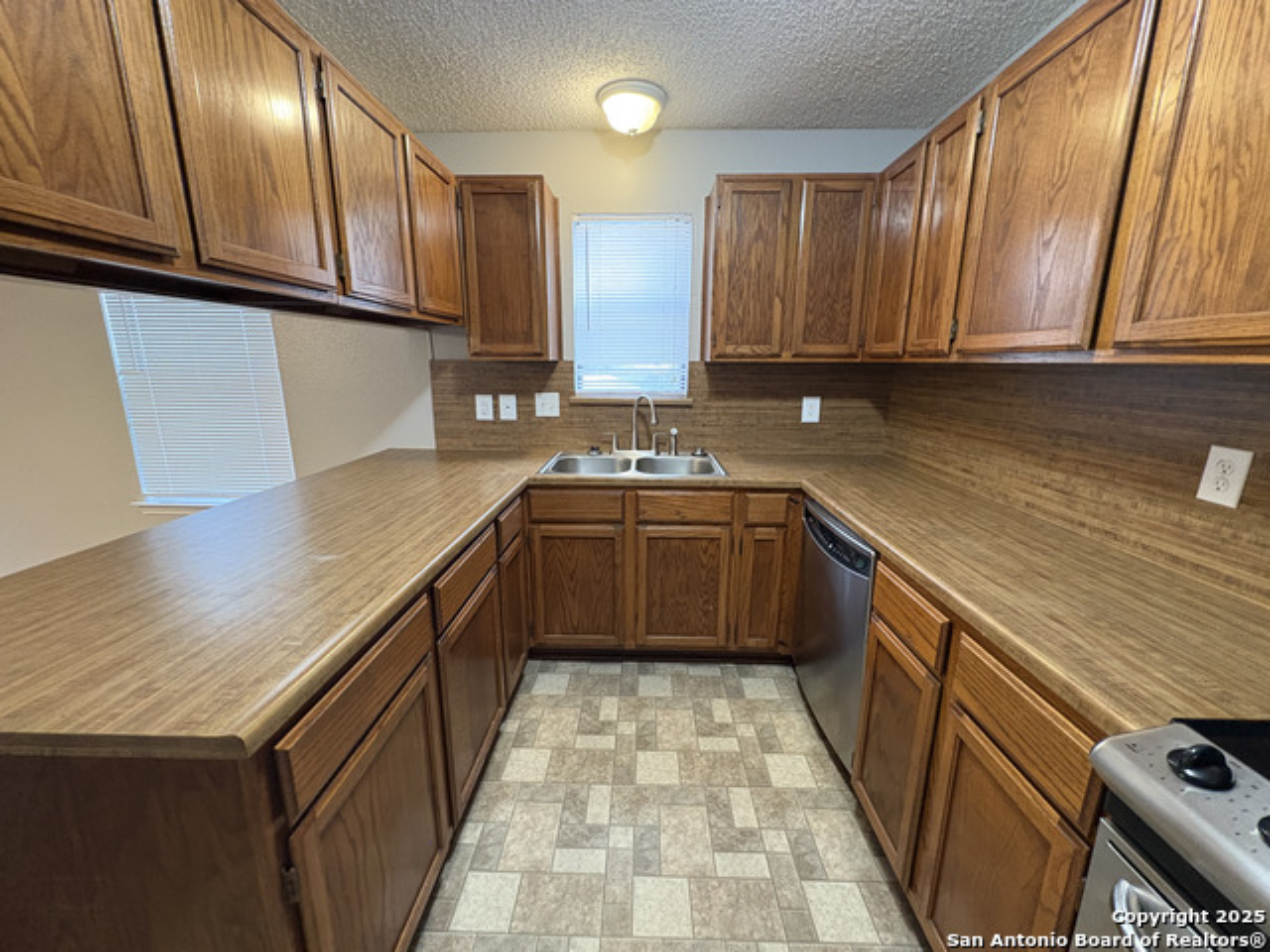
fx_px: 514
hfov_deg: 102.1
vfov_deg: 85.7
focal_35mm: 14
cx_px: 635
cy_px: 476
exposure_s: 1/60
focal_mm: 2.22
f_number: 2.2
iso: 500
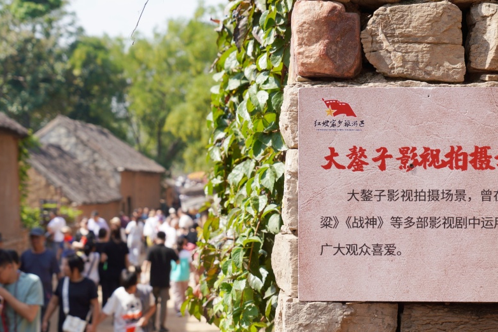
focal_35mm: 78
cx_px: 259
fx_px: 1079
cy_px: 192
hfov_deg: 26.0
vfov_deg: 17.5
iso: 100
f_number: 7.1
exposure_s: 1/160
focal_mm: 61
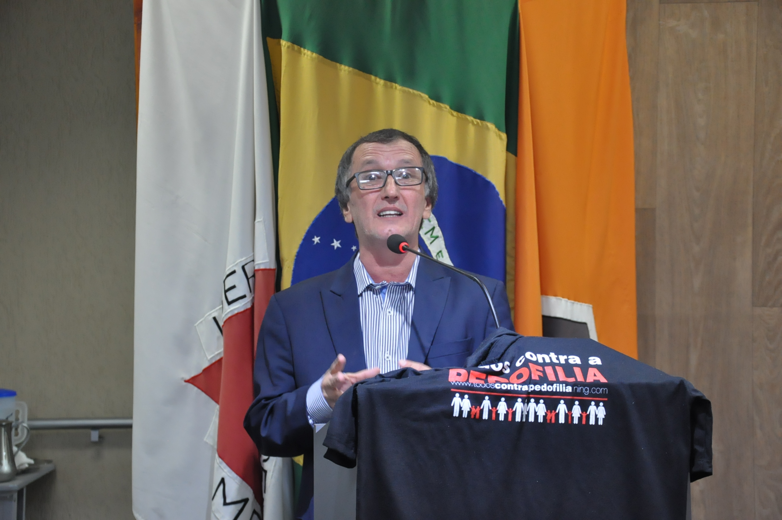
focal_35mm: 75
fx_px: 1627
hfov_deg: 27.0
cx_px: 391
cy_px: 260
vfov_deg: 18.1
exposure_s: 1/100
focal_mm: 50
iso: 2000
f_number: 5
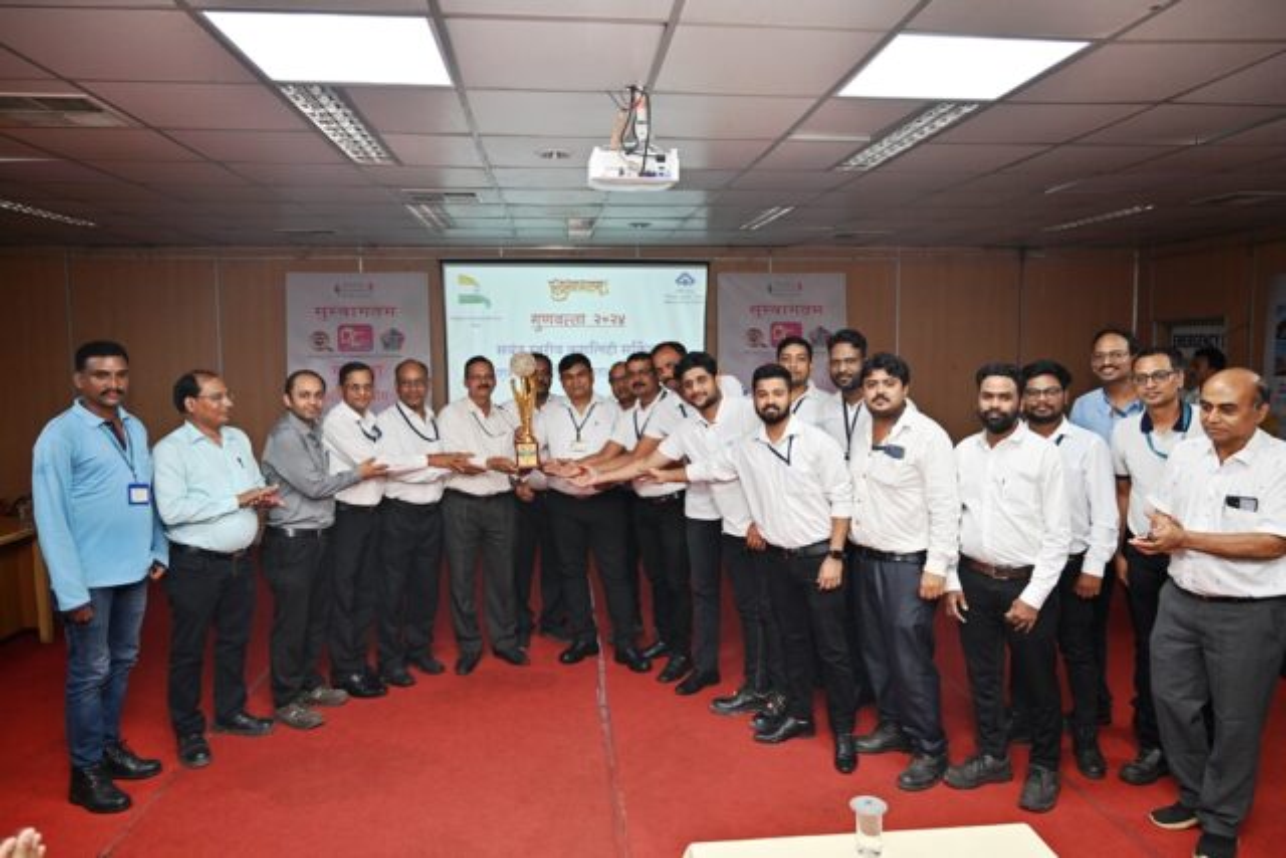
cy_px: 429
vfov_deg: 51.3
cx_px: 643
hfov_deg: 71.5
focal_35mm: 25
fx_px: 893
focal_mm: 25
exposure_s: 1/60
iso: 360
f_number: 4
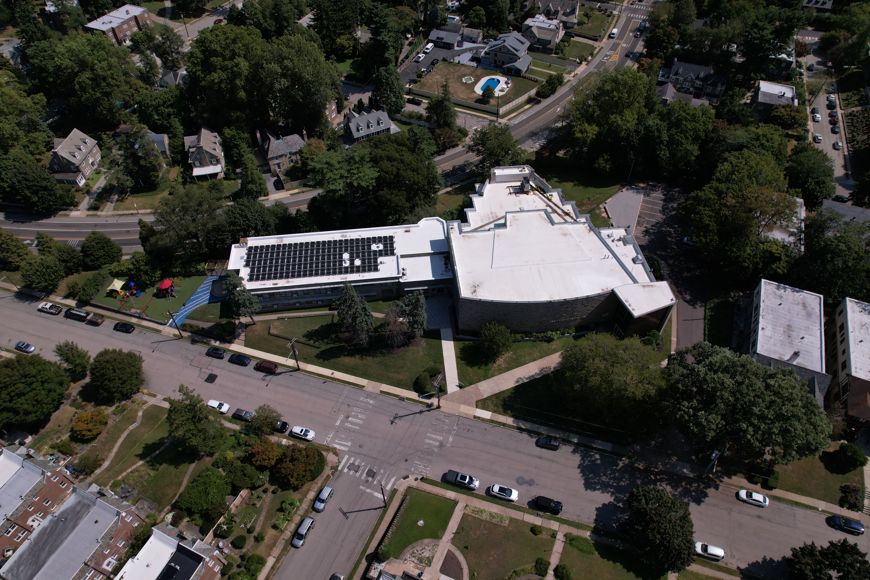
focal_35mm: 22
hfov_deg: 78.6
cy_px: 290
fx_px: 532
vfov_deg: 57.2
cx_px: 435
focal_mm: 8.38
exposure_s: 1/500
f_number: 2.8
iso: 200
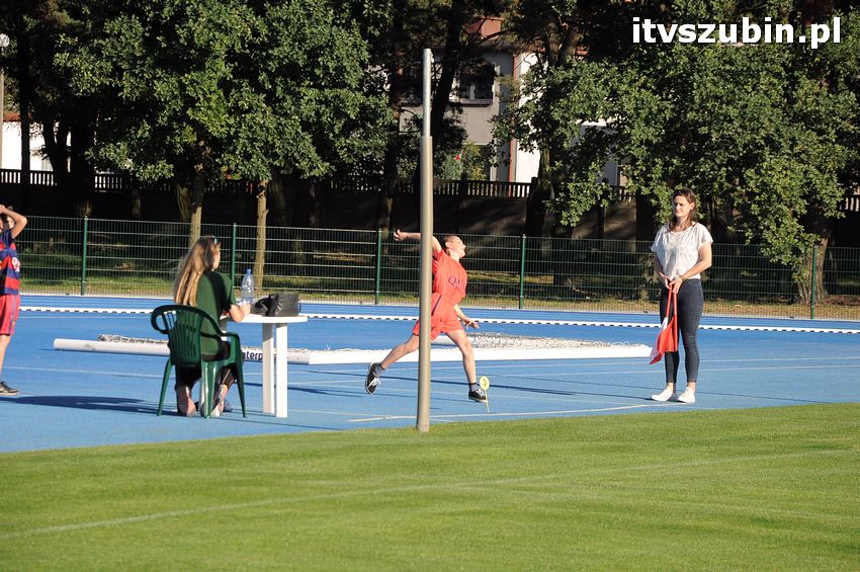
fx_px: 3759
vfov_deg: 8.7
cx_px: 430
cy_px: 286
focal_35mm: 158
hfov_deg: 13.1
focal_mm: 105
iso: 500
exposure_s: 1/1000
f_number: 8
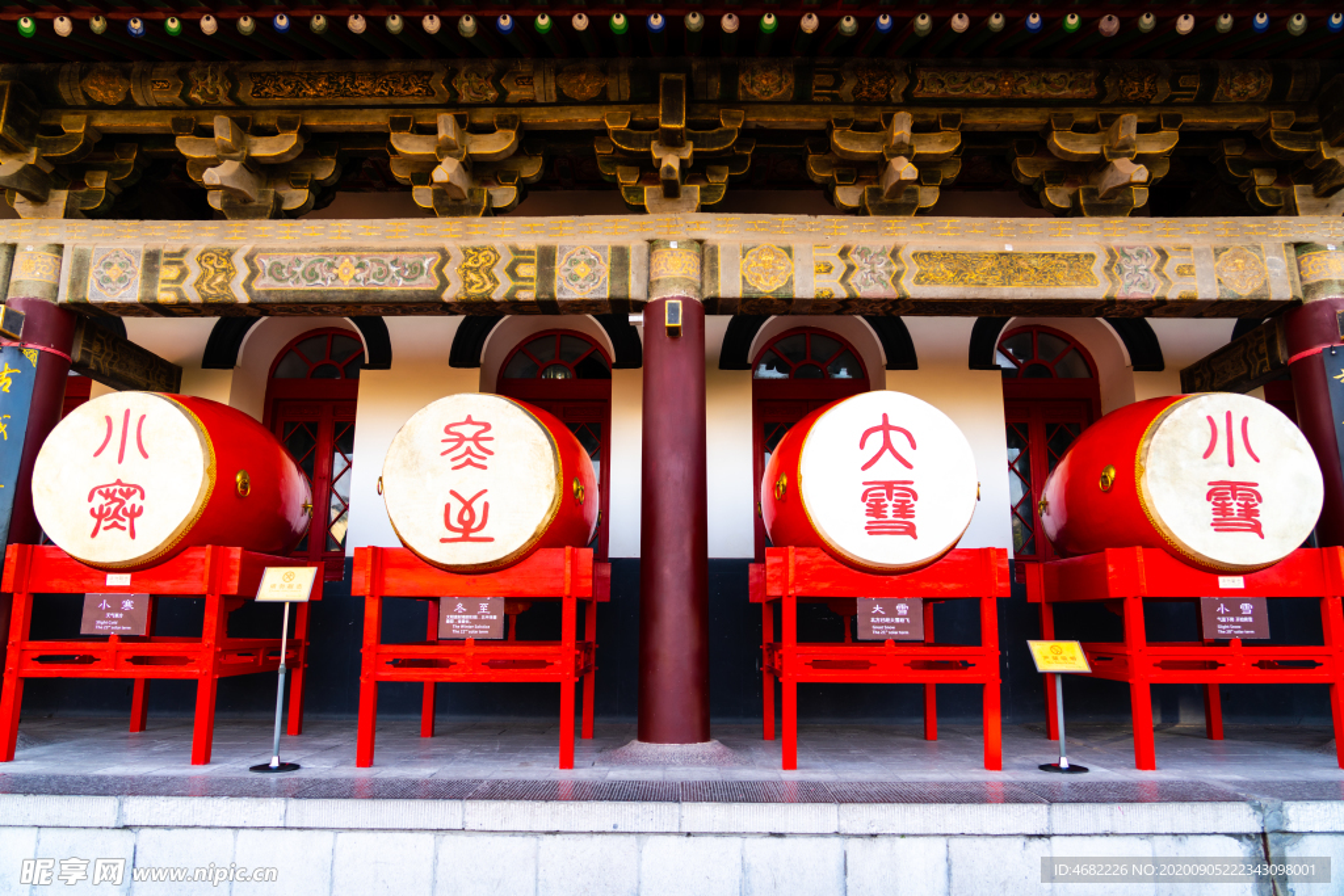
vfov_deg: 53.1
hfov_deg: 73.7
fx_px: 896
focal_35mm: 24
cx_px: 672
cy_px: 448
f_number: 4
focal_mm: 24
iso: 100
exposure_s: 1/100
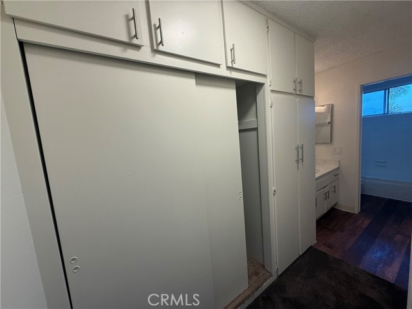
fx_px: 167
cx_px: 206
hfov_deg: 102.1
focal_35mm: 14
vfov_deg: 85.7
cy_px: 154
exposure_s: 1/120
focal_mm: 2.22
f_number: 2.2
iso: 160
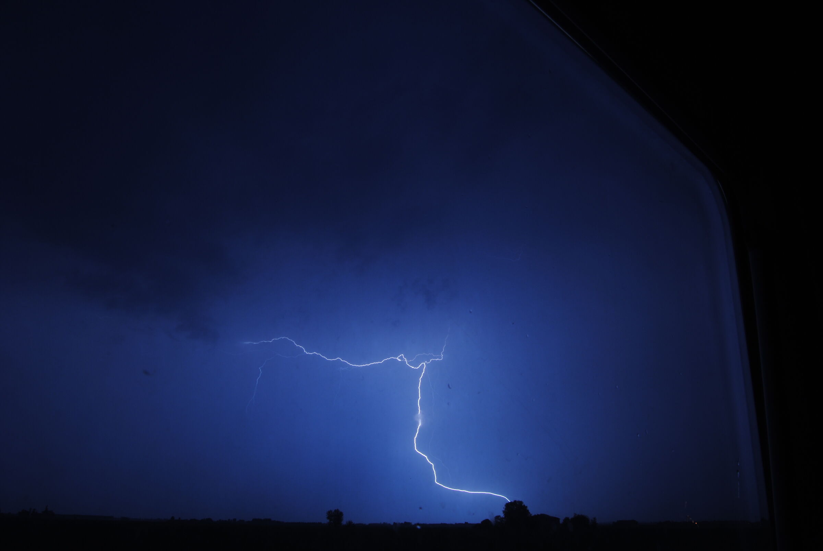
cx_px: 412
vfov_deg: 48.1
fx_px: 618
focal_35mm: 27
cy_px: 276
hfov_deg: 67.3
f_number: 22
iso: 100
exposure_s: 3
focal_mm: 18
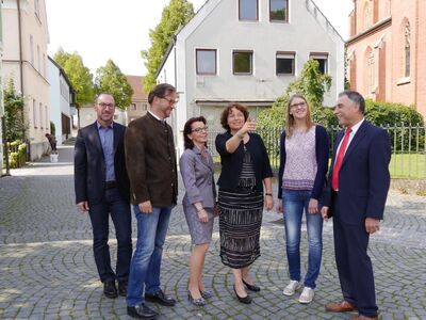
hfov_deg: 54.0
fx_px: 418
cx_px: 213
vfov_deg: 41.8
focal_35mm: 34
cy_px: 160
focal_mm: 17
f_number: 5.6
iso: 160
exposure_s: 1/200
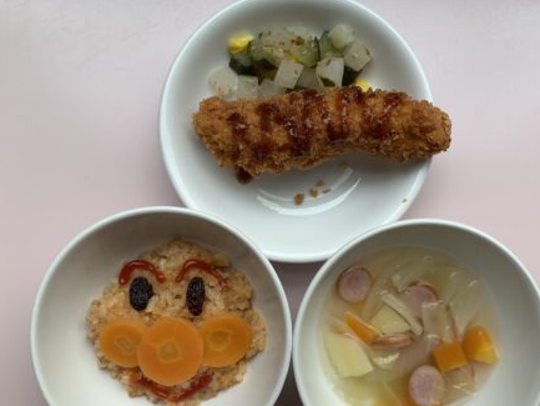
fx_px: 468
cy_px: 229
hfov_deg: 59.9
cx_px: 277
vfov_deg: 46.7
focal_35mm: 30
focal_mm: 4.25
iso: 25
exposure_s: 1/318
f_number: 1.8
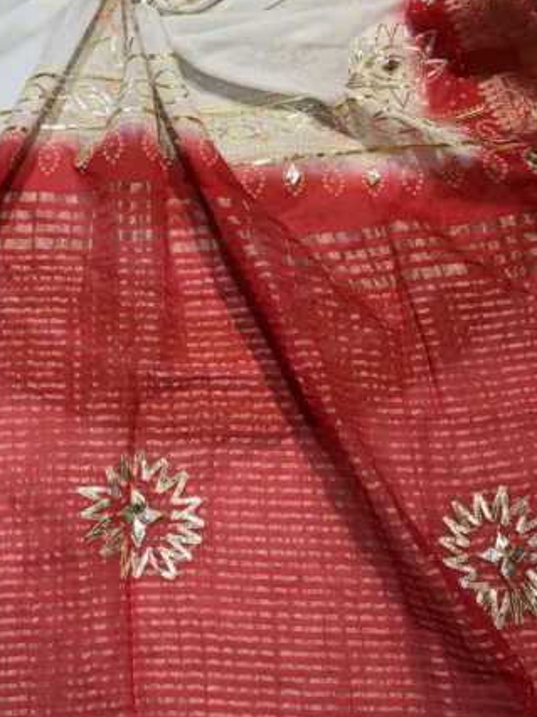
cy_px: 257
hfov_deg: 26.0
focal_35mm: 55
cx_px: 96
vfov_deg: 34.7
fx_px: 1139
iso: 32
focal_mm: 5.96
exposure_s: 1/143
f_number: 1.6
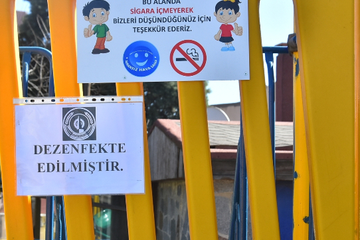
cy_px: 124
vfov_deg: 14.7
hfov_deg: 21.9
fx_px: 930
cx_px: 129
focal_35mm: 93
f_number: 8
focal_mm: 42
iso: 500
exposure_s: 1/640
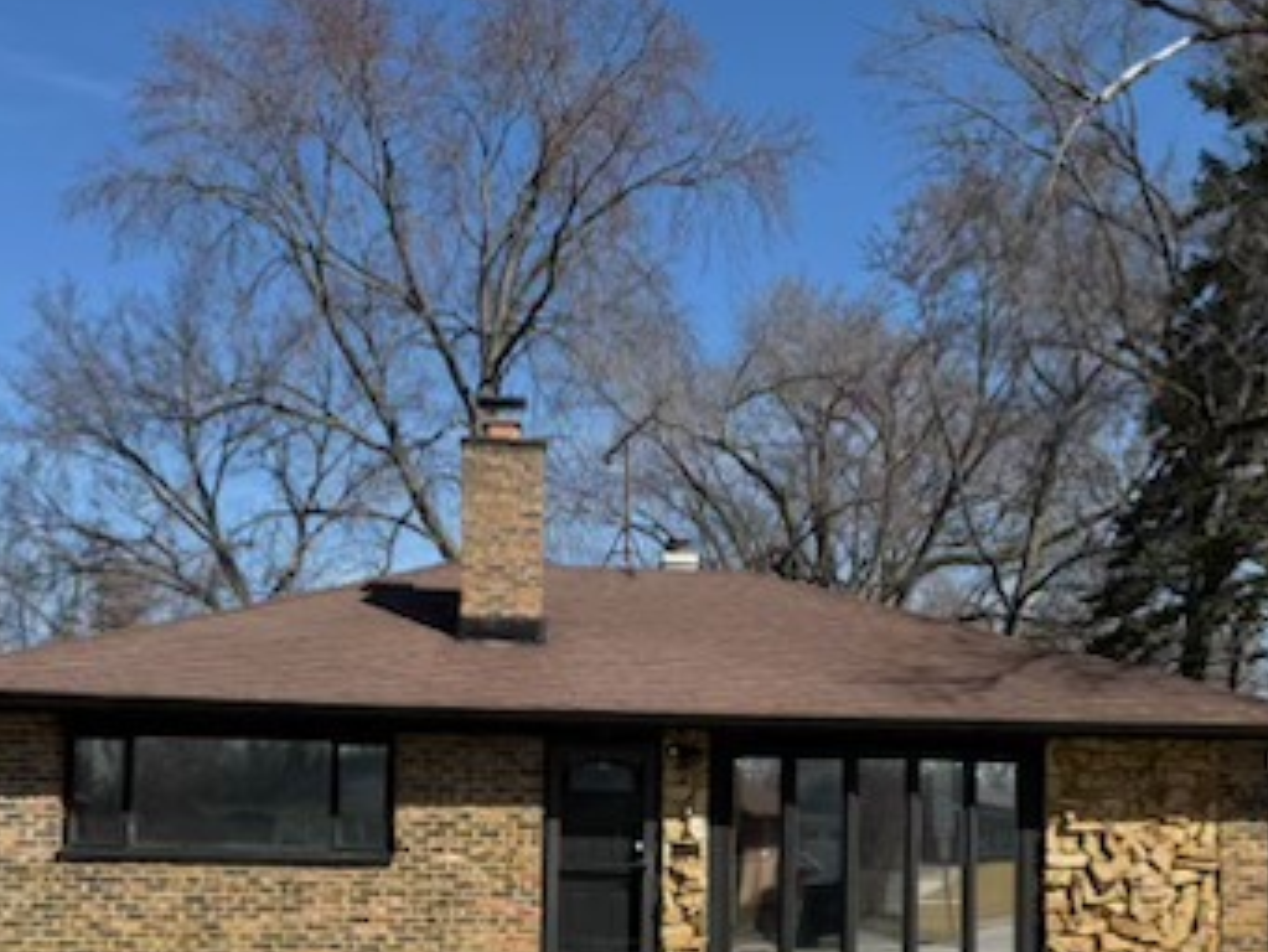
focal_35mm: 45
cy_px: 811
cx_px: 640
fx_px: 1649
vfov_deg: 31.1
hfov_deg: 42.1
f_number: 1.78
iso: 80
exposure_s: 1/5319
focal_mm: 6.76
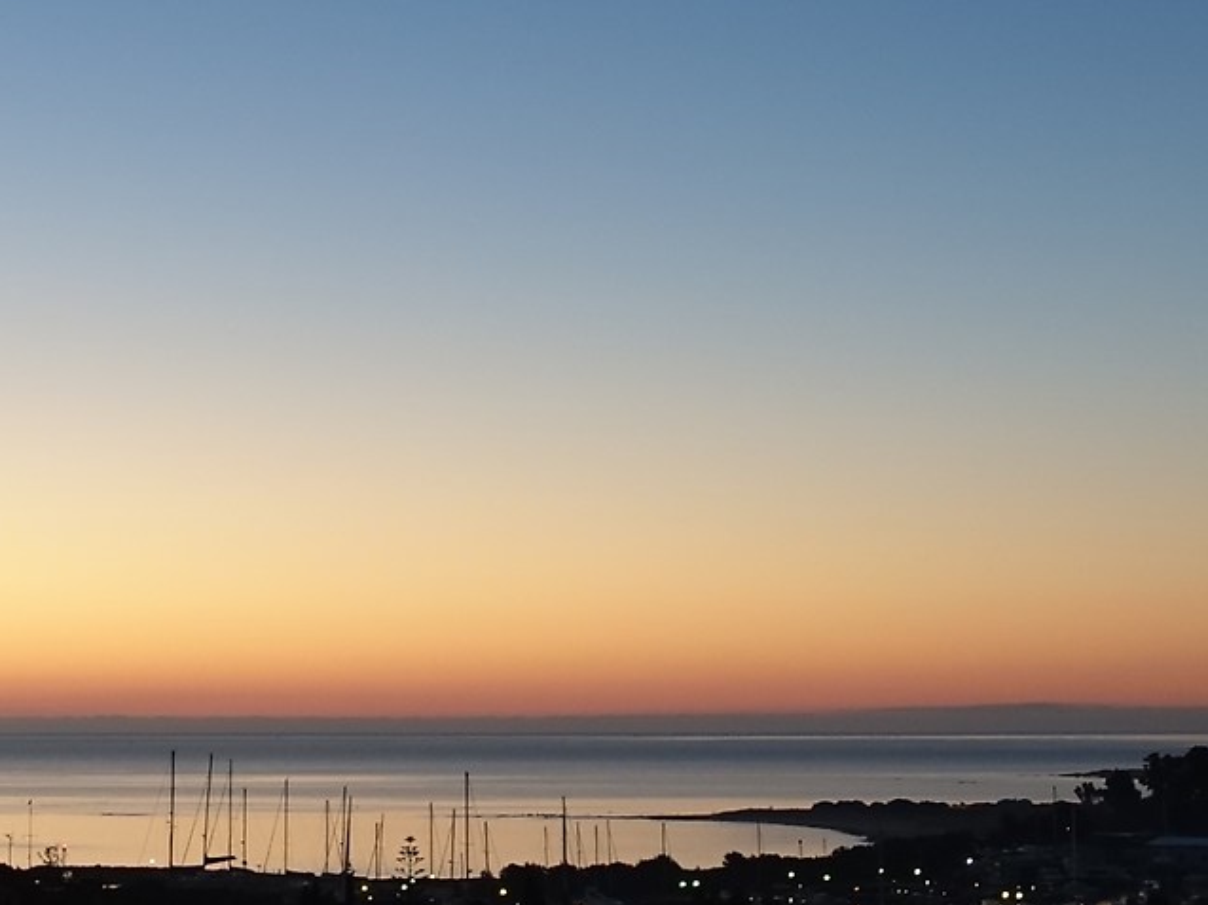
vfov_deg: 16.7
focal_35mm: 87
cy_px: 61
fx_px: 3034
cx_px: 421
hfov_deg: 22.4
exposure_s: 1/30
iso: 250
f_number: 1.8
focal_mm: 8.8
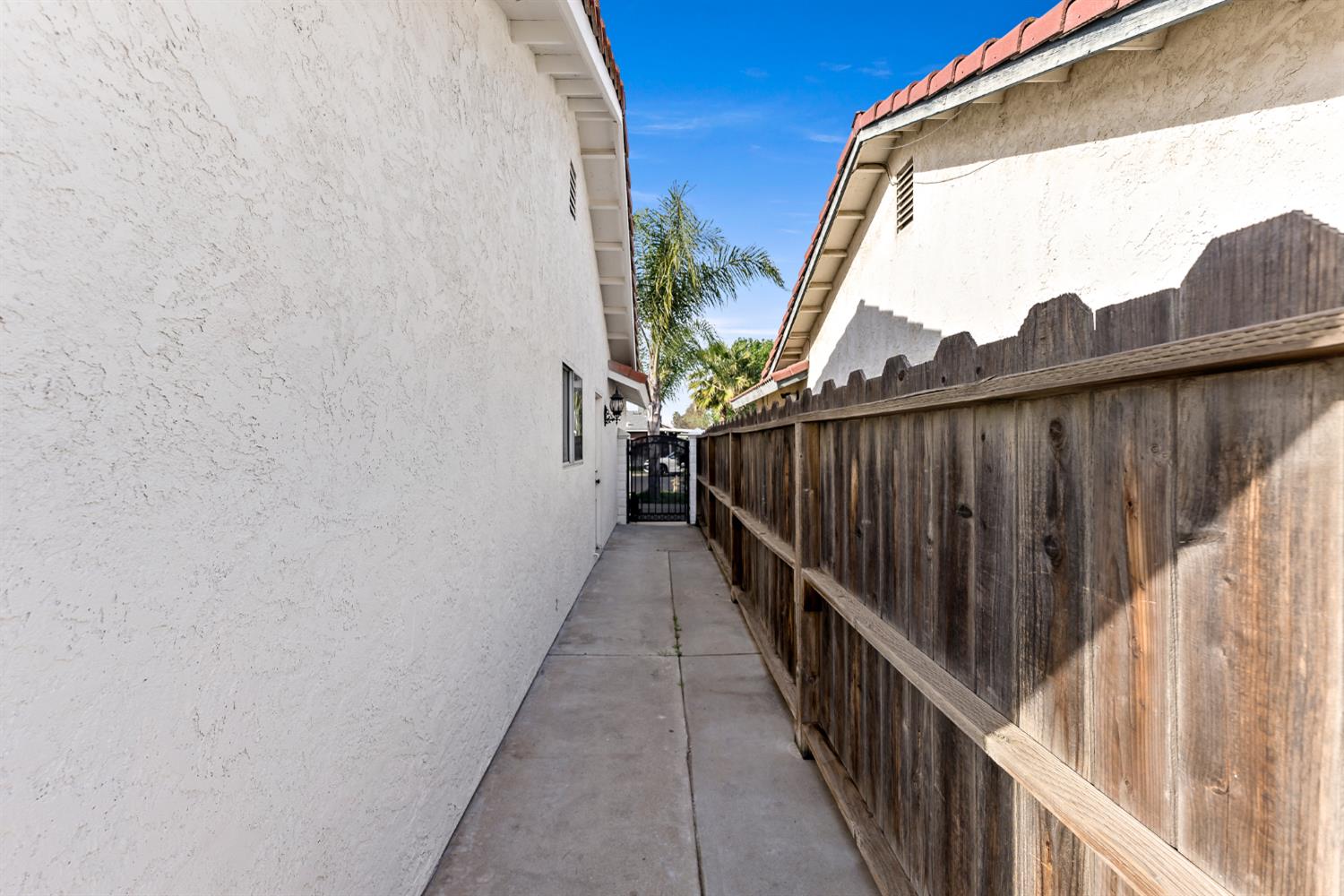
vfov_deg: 81.2
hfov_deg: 104.3
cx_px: 672
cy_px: 448
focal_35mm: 14
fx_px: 523
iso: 80
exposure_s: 1/250
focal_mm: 14
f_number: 5
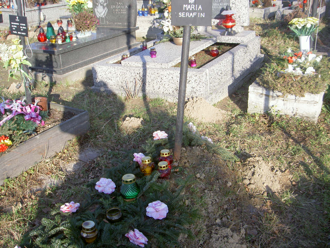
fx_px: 372
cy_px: 124
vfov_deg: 36.8
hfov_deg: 47.9
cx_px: 165
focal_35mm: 39
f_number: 4.7
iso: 50
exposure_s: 1/125
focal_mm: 8
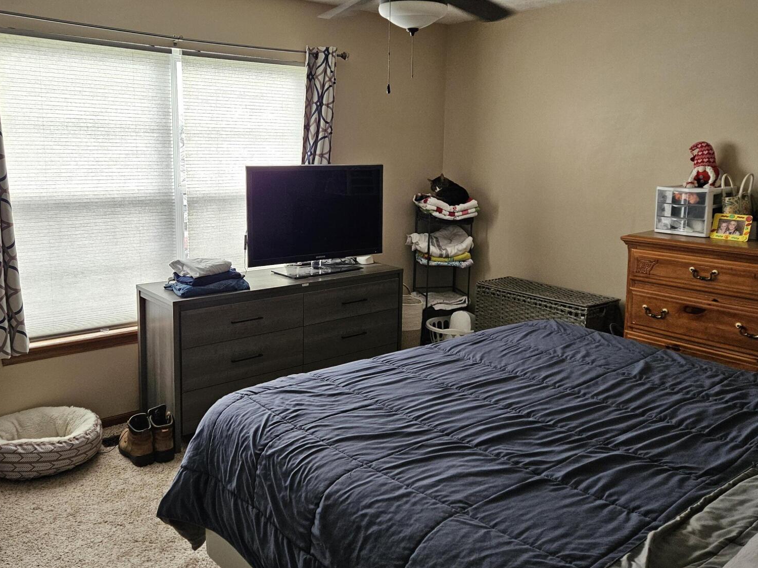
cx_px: 376
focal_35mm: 31
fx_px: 679
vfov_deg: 45.3
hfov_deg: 58.4
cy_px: 249
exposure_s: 1/120
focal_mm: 5.4
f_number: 1.8
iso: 250
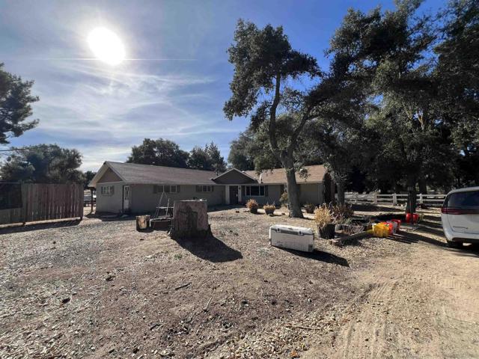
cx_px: 240
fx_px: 180
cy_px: 180
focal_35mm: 13
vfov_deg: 89.9
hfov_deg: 106.2
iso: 32
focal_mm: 1.57
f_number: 1.8
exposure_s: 1/1292
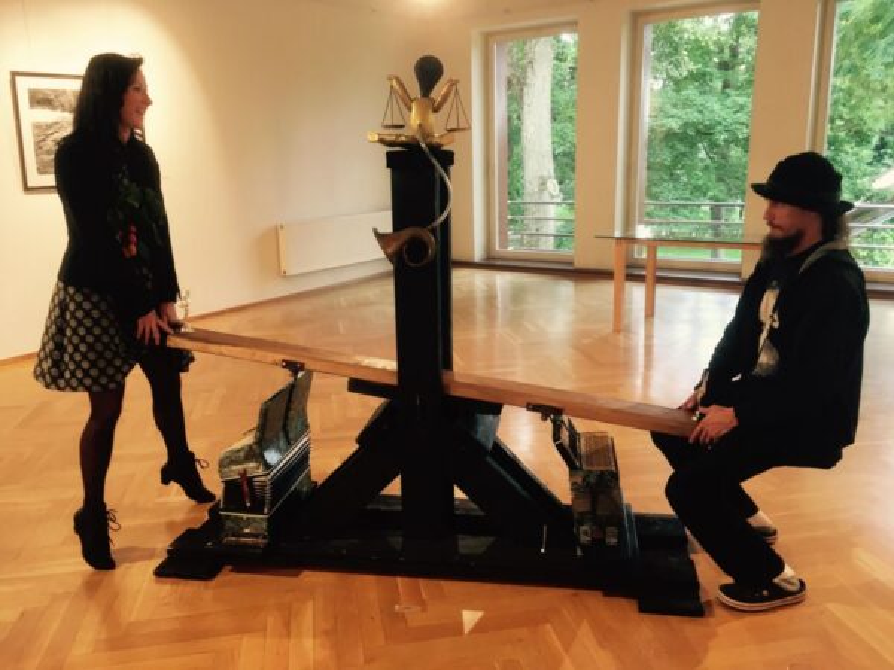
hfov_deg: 61.7
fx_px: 749
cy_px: 335
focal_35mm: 29
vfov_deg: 48.2
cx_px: 447
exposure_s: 1/33
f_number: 2.2
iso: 64
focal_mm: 4.15
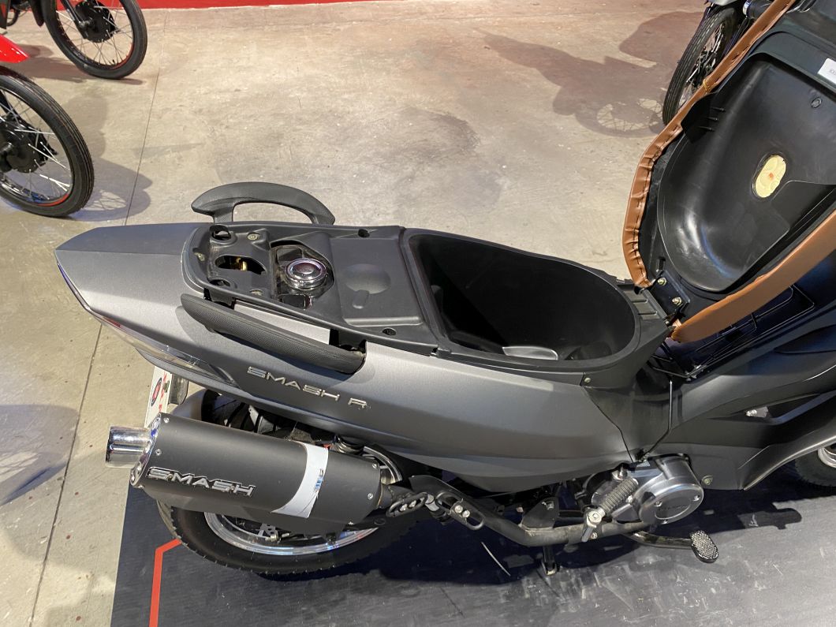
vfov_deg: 53.1
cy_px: 314
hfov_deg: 67.3
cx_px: 418
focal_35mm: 26
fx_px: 628
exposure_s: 1/50
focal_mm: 4.25
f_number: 1.8
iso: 125
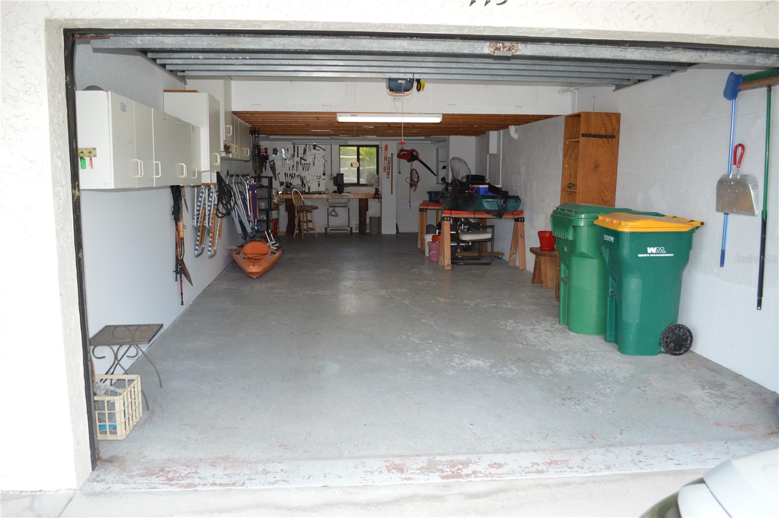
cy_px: 259
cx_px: 390
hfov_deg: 67.4
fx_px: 584
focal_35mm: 27
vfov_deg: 47.8
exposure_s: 1/125
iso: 360
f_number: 4
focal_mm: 18
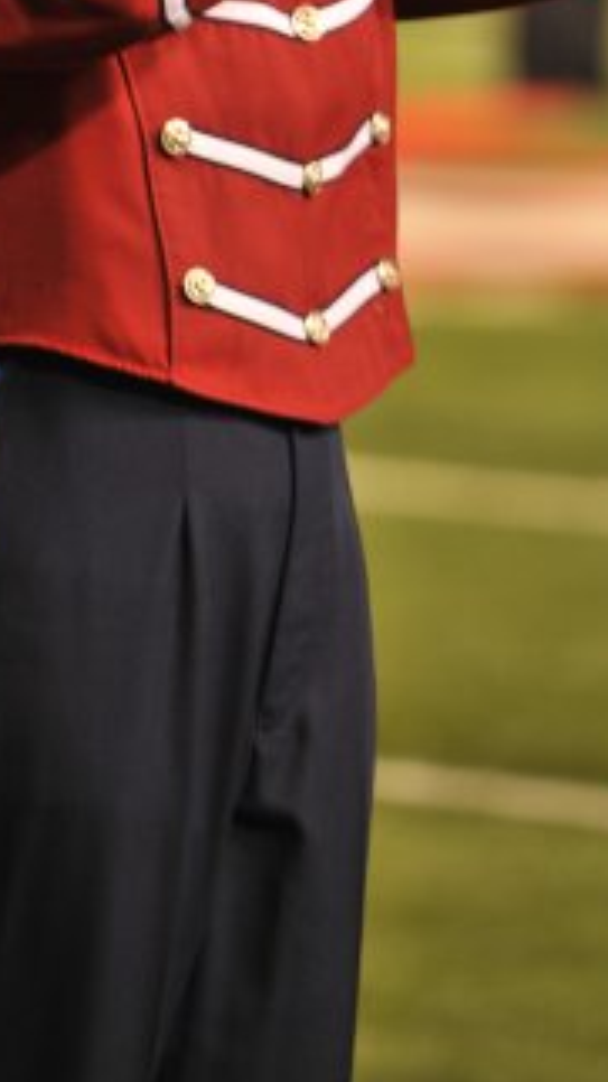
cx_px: 139
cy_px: 161
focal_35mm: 585
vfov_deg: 3.7
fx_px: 16775
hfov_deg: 2.1
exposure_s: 1/60
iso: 320
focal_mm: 200
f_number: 2.8
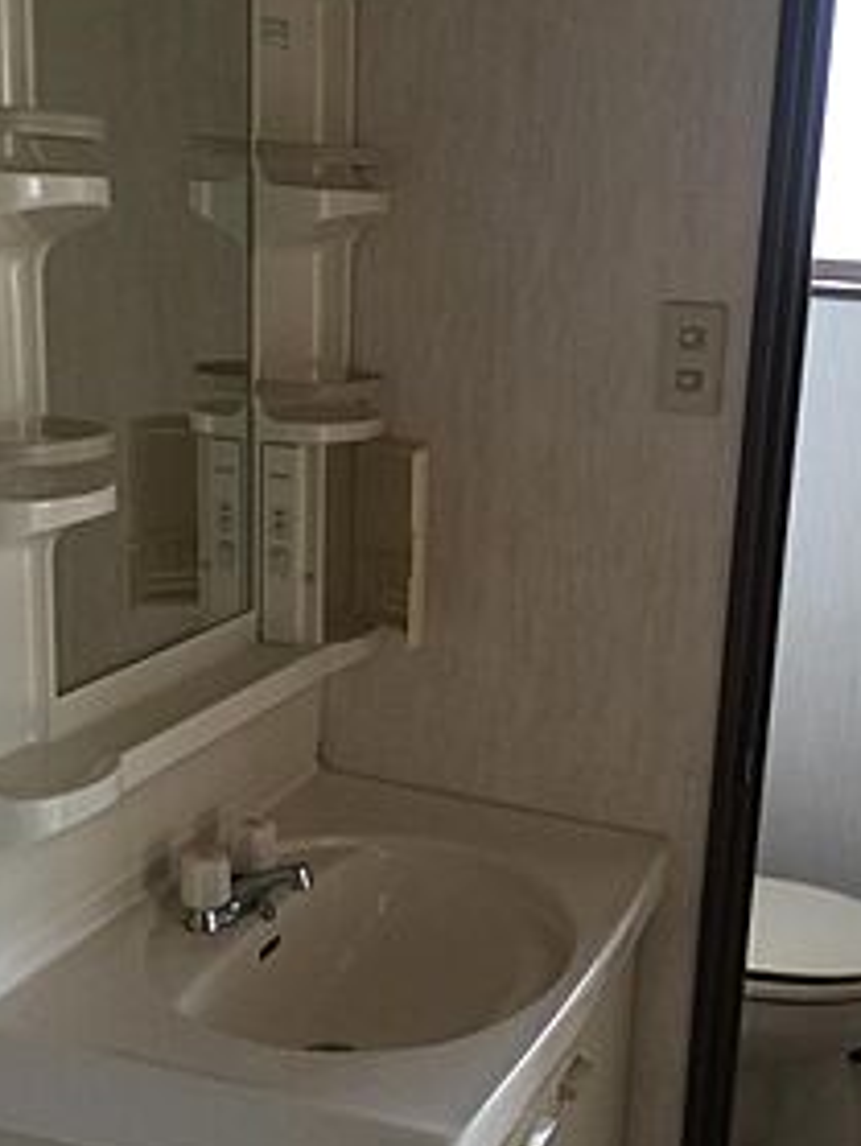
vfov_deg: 37.7
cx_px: 593
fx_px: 1656
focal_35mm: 50
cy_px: 775
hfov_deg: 28.9
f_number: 2.2
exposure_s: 1/30
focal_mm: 4.15
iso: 50
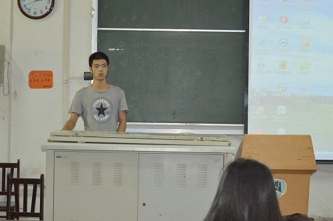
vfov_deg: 16.5
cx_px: 166
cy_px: 110
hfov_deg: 24.6
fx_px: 762
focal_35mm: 82
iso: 800
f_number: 5.6
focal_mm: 55
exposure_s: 1/30
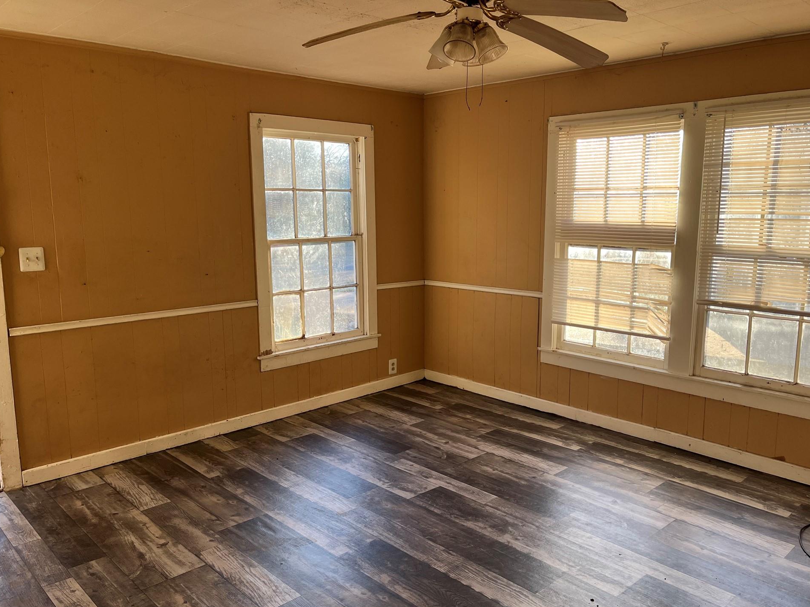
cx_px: 426
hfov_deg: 63.4
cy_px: 299
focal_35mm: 28
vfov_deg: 49.7
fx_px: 655
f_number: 1.6
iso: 40
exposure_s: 1/170
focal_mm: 5.1
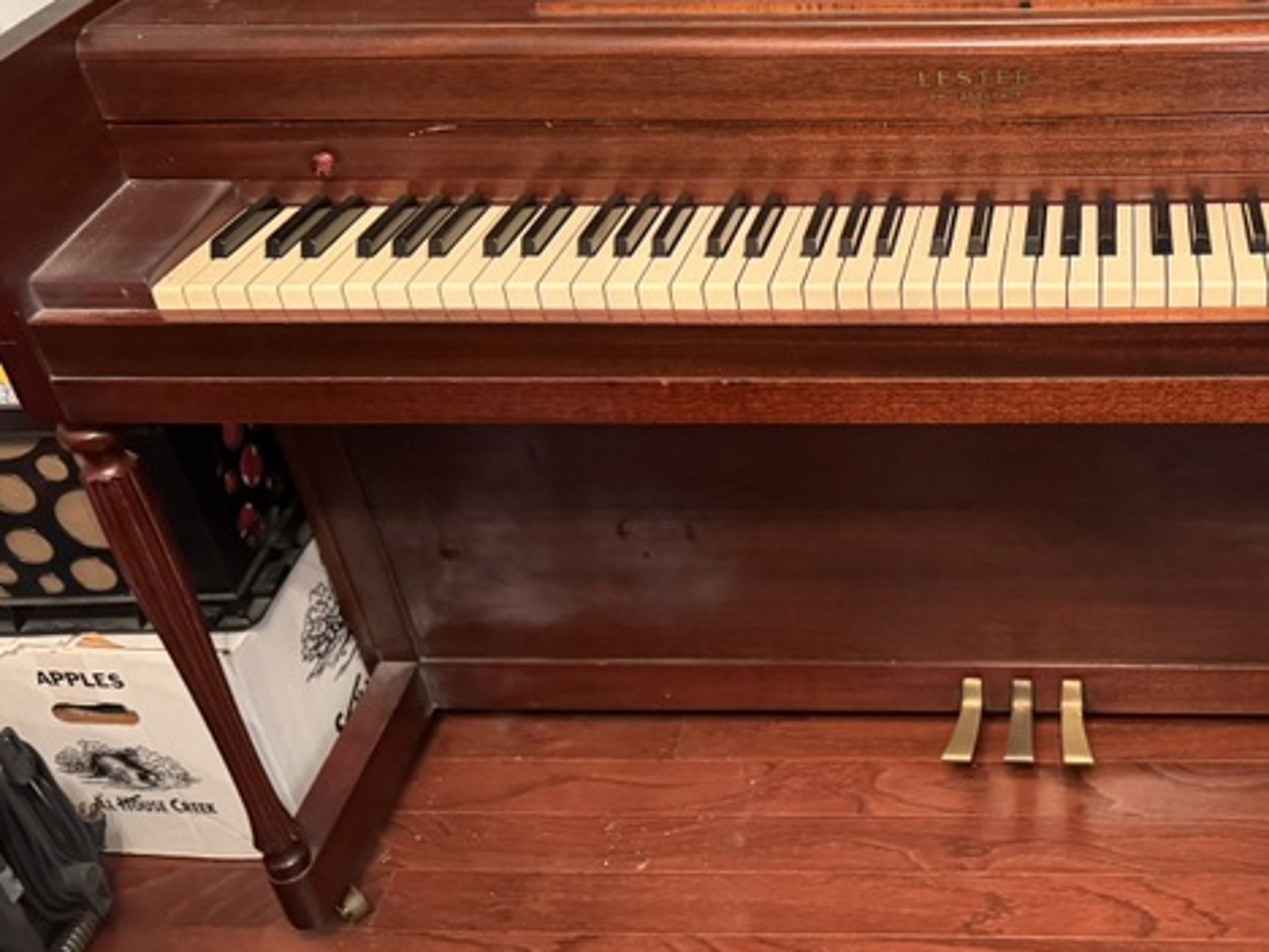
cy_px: 445
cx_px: 1047
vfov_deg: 35.1
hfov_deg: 43.3
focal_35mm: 41
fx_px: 1503
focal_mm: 6.76
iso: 1000
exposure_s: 1/40
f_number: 1.78
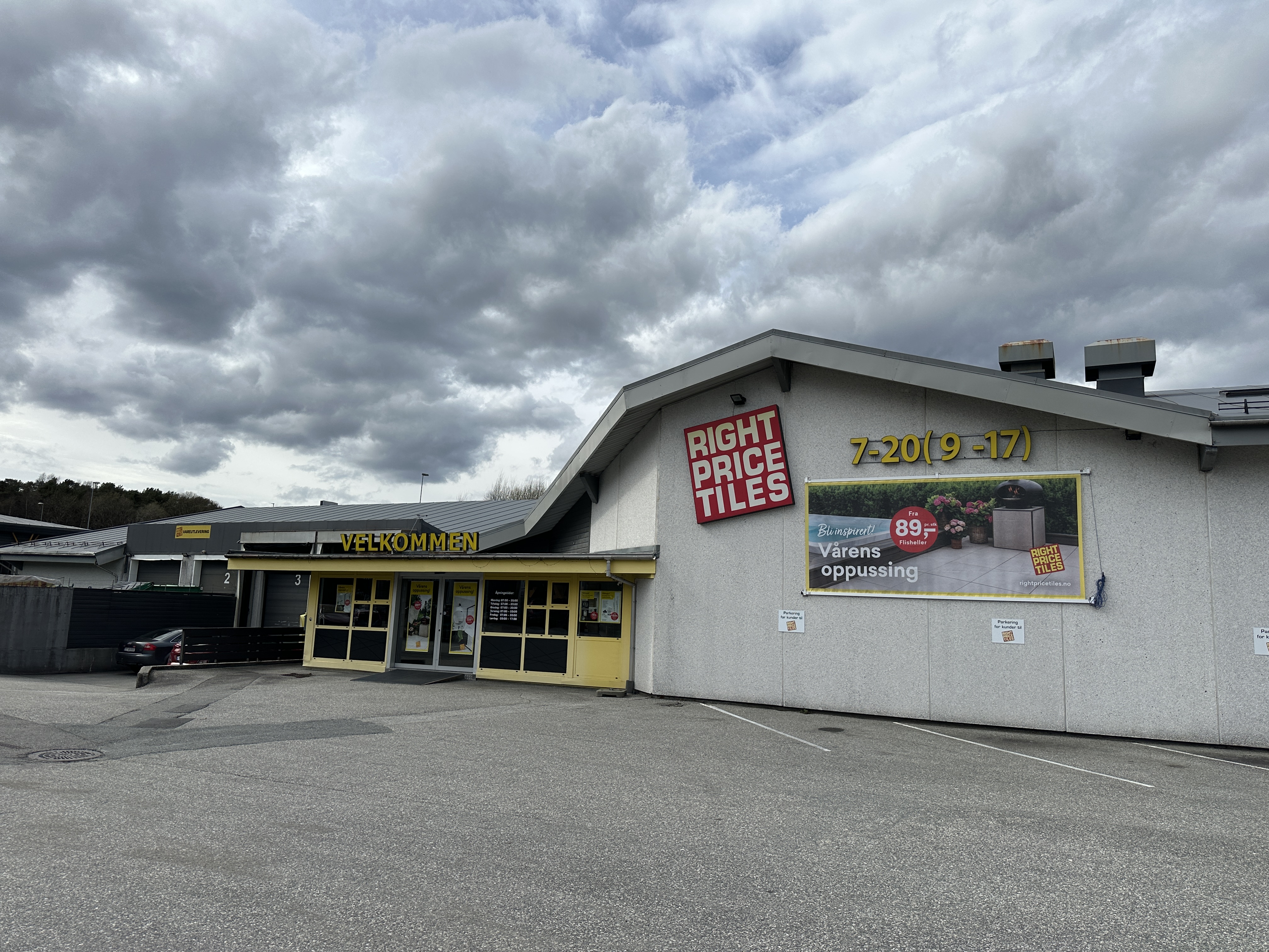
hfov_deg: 71.6
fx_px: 880
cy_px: 476
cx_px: 634
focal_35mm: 24
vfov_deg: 56.8
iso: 80
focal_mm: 6.86
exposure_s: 1/6623
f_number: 1.78
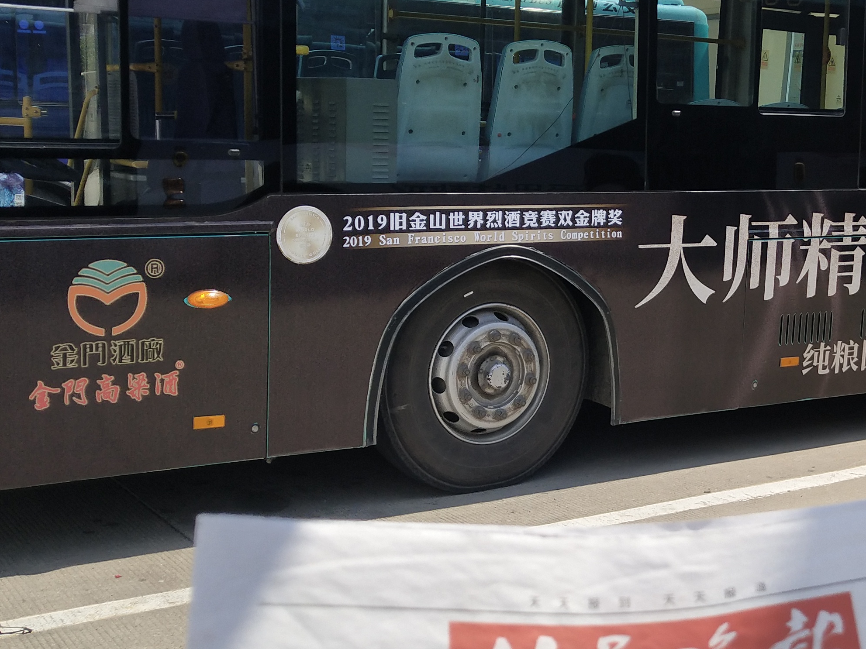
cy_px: 279
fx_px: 1526
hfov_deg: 31.3
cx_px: 614
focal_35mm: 61
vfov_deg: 24.0
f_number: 1.8
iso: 92
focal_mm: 3.95
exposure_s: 1/2554
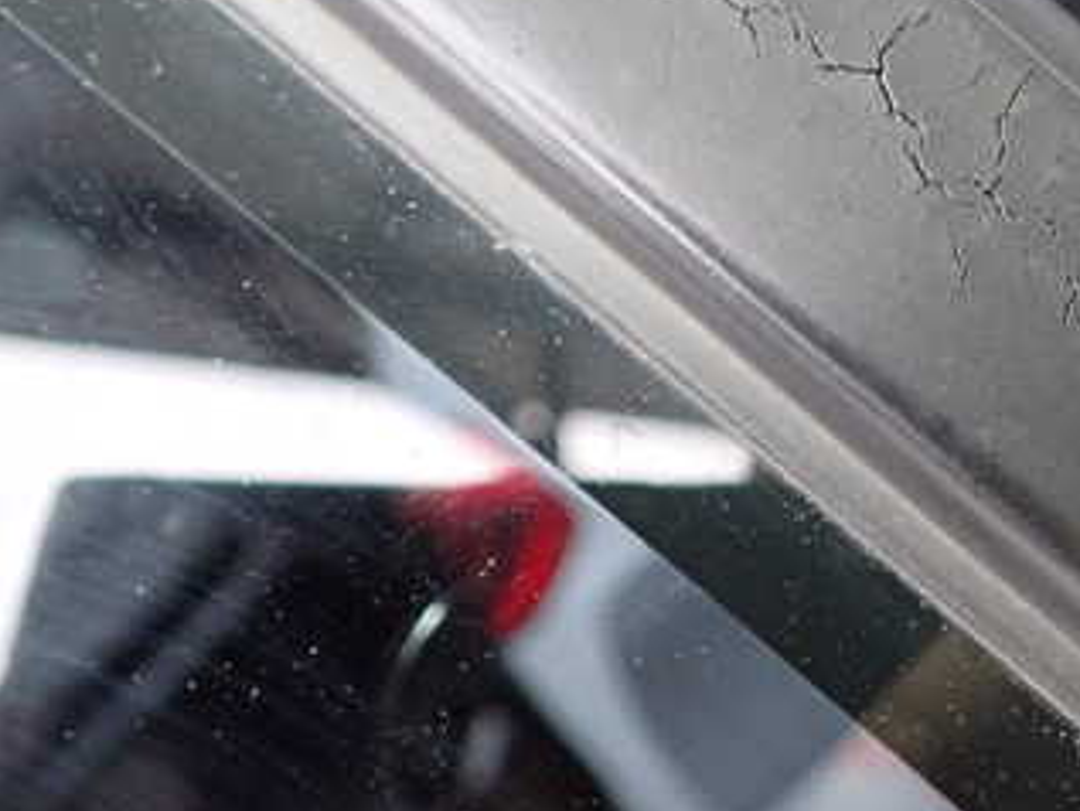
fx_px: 1654
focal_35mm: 53
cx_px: 1015
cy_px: 279
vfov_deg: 27.4
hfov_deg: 33.8
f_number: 2.2
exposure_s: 1/100
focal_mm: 5.05
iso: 400
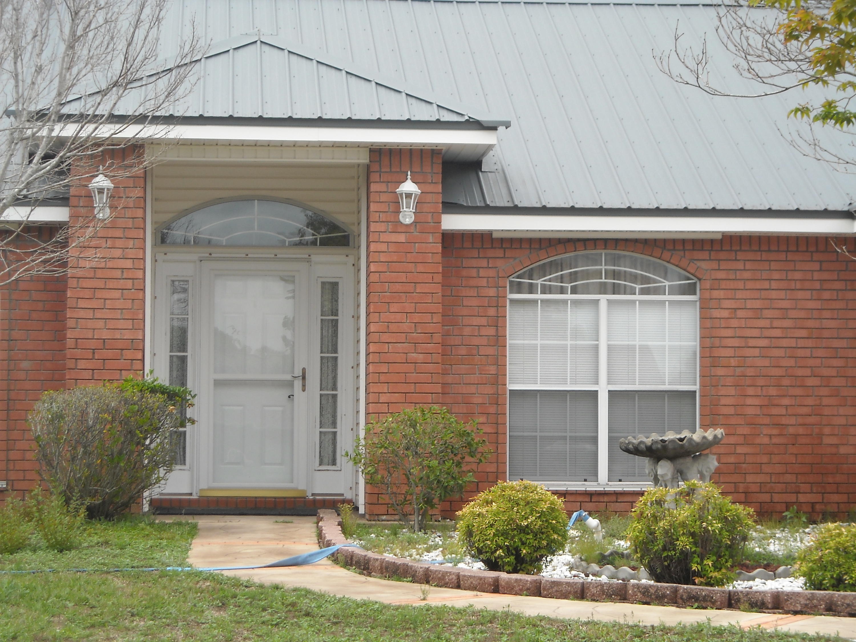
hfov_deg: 18.7
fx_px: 2596
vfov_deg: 14.1
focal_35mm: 105
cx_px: 428
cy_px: 321
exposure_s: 1/250
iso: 77
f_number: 4.7
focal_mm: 17.1
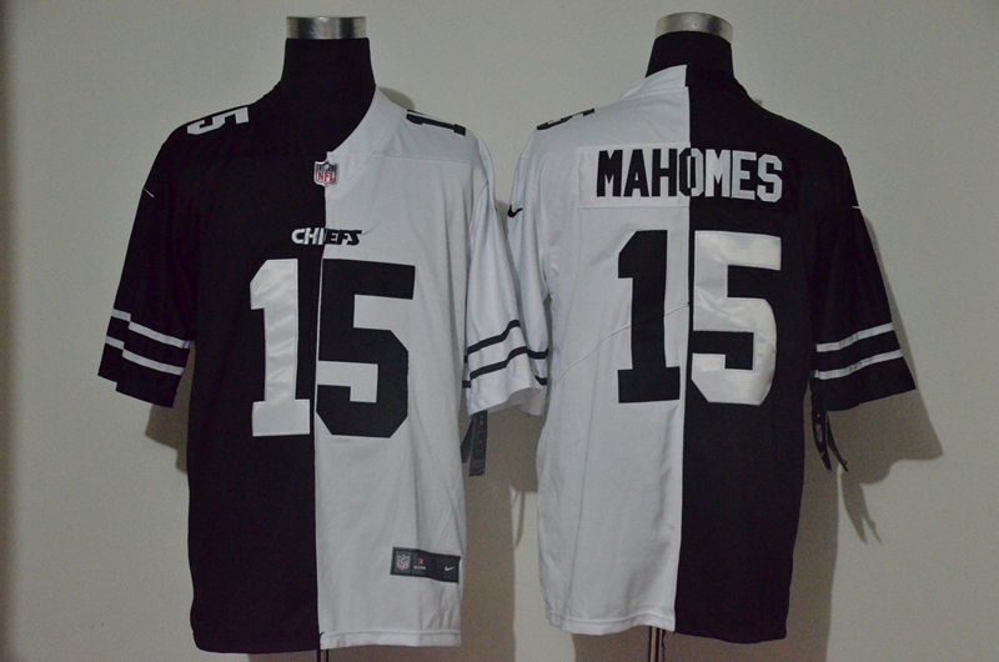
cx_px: 500
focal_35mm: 72
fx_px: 1994
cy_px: 331
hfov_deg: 28.1
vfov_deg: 18.8
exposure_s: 1/50
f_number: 4.5
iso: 4000
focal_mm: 48
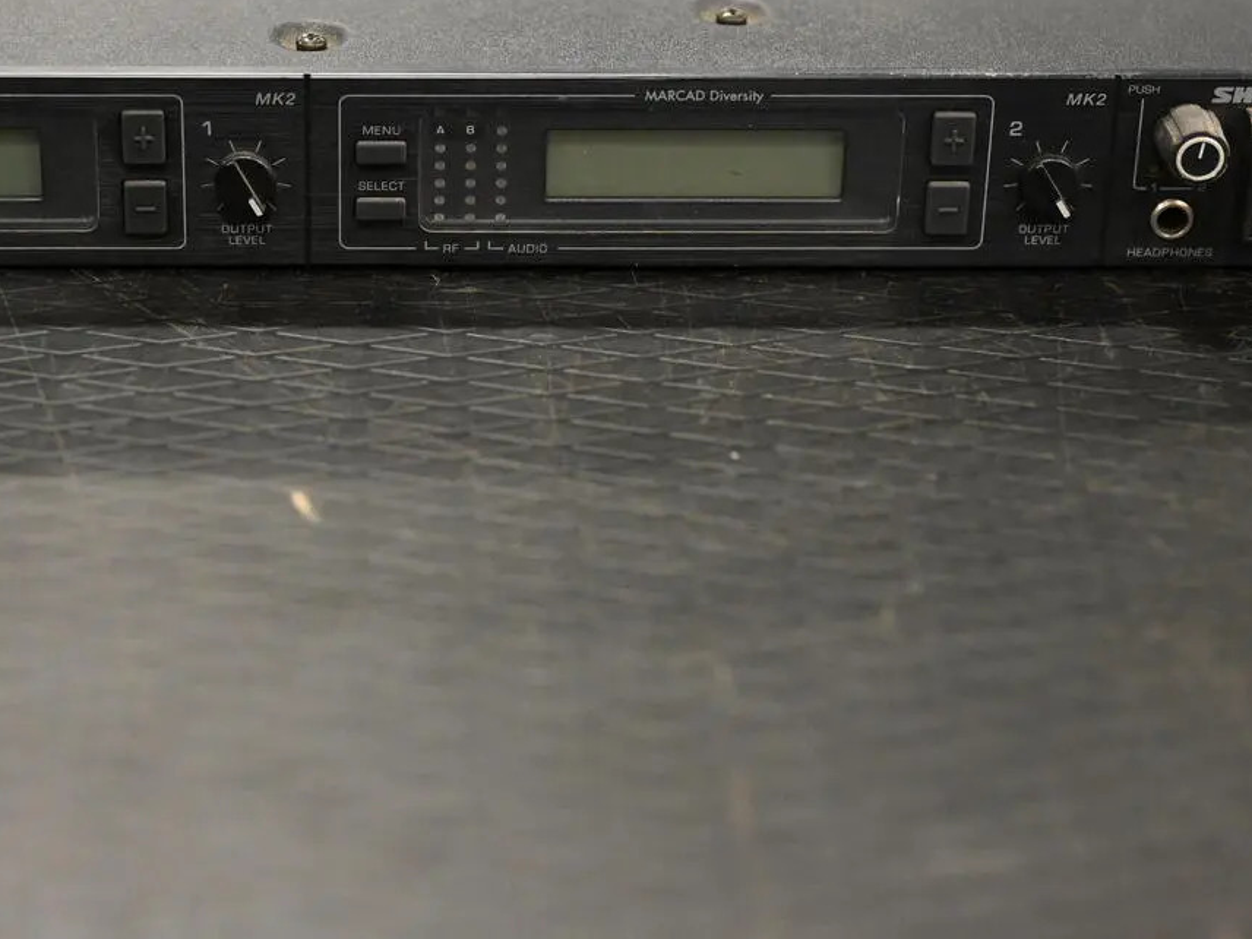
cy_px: 151
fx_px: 3291
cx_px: 433
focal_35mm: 91
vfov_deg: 16.1
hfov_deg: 21.5
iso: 3200
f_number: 2.8
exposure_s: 1/125
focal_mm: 50
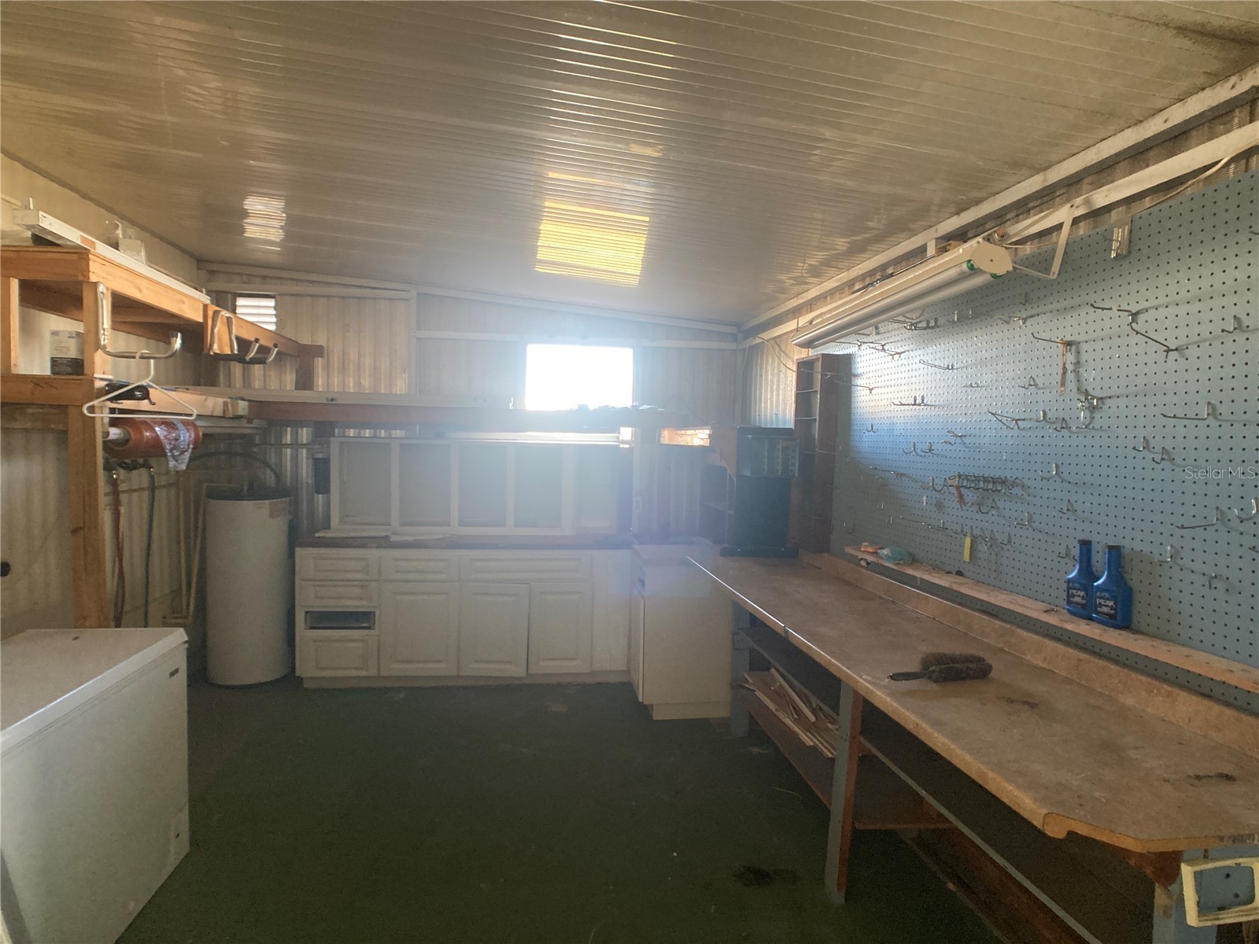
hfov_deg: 63.4
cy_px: 472
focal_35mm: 28
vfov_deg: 49.7
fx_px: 1018
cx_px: 630
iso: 200
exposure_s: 1/60
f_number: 1.8
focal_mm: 3.99
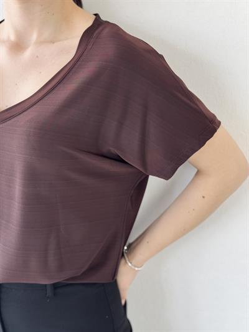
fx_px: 460
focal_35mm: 48
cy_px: 166
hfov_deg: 30.3
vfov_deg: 39.6
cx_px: 124
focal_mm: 6.76
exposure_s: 1/100
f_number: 1.78
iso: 64
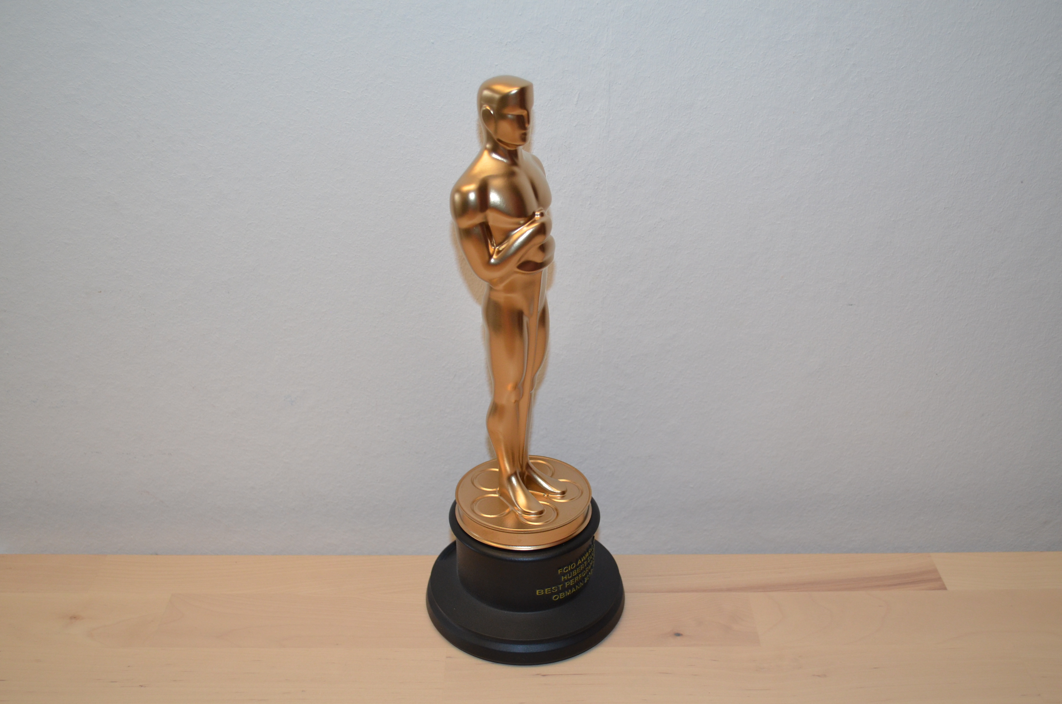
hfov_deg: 49.6
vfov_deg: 34.1
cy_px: 352
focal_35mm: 39
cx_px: 531
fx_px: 1148
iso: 800
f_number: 4.2
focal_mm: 26
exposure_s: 1/60
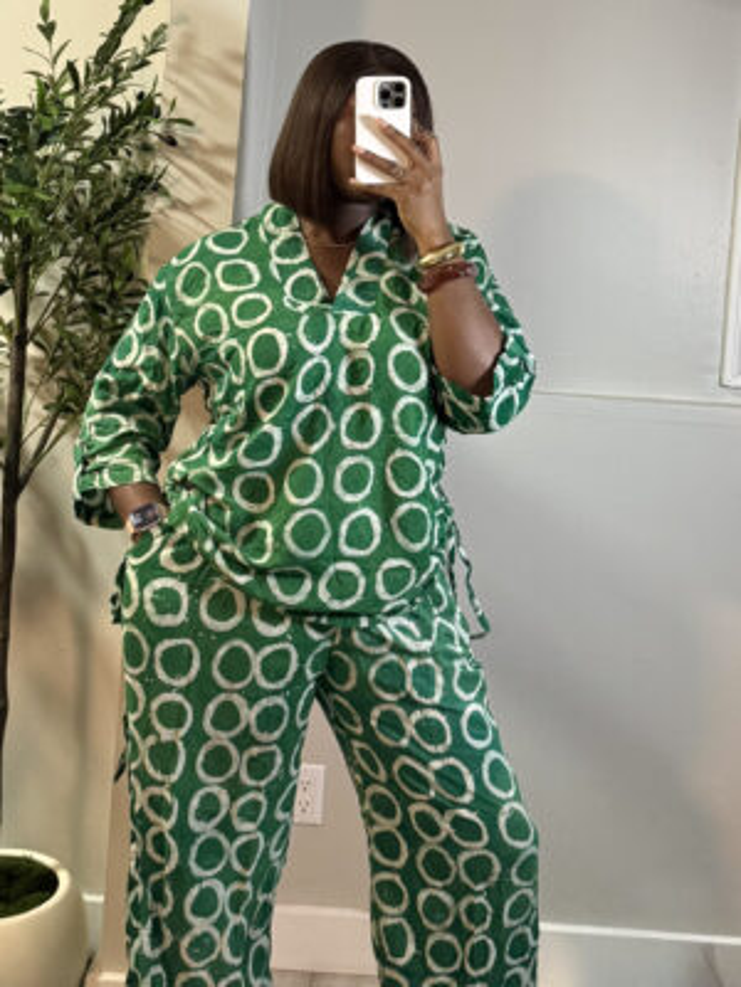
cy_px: 494
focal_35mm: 24
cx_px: 370
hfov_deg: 56.8
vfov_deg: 71.6
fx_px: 685
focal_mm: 6.76
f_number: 1.78
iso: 320
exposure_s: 1/60
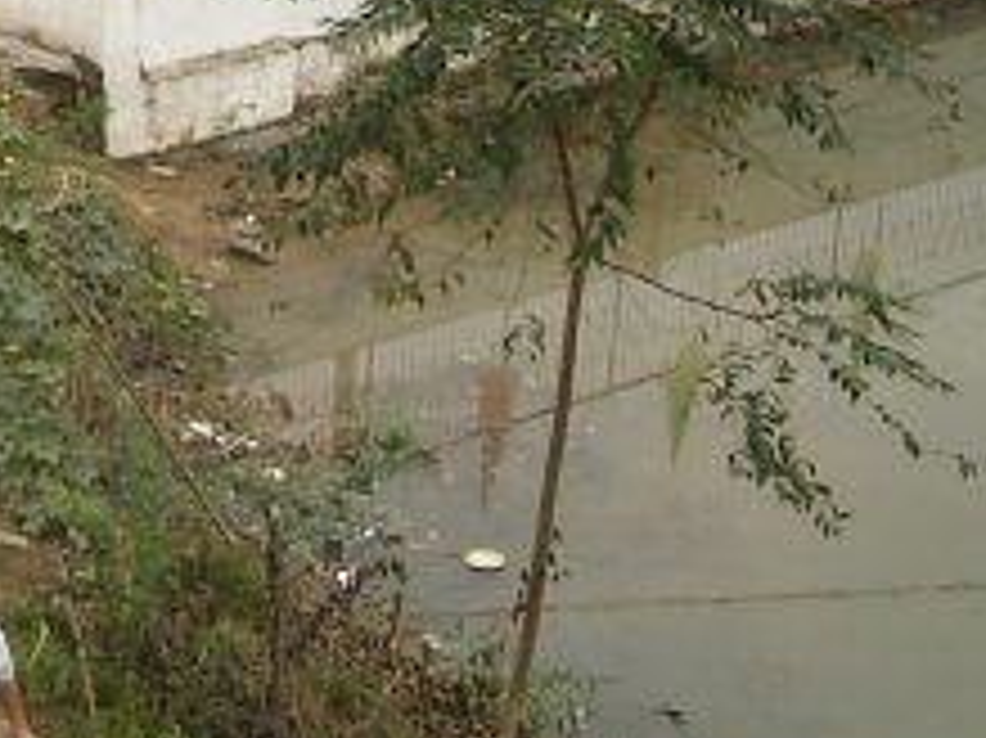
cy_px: -500
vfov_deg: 8.7
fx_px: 4669
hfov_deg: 11.9
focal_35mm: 164
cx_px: 27
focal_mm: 5.7
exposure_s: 1/478
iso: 64
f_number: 2.8
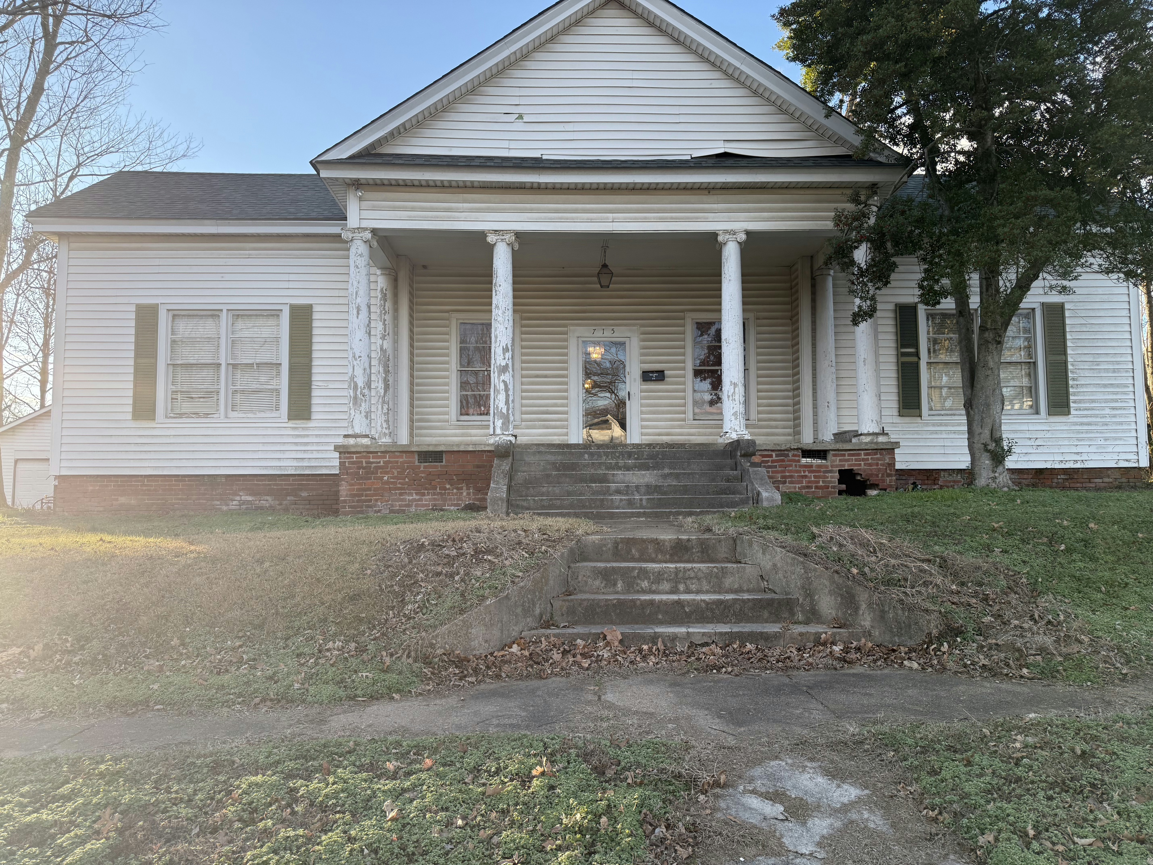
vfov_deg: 56.8
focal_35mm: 24
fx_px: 799
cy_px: 432
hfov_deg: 71.6
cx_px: 576
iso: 100
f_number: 1.78
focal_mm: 6.76
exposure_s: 1/1250
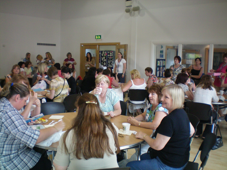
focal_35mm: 38
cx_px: 114
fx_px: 249
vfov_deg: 37.7
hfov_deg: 49.0
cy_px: 85
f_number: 3.1
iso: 160
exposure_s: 1/60
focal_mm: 6.3
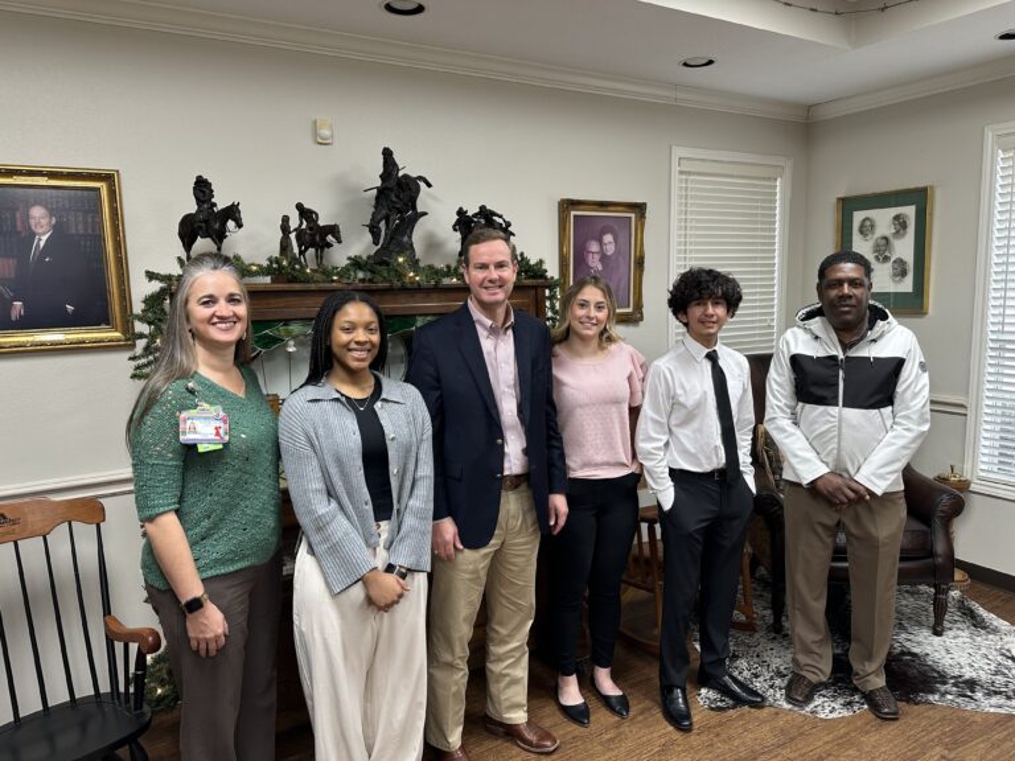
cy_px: 380
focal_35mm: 24
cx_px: 508
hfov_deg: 71.6
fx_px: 704
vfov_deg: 56.8
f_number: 1.78
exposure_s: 1/60
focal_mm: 6.86
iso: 125
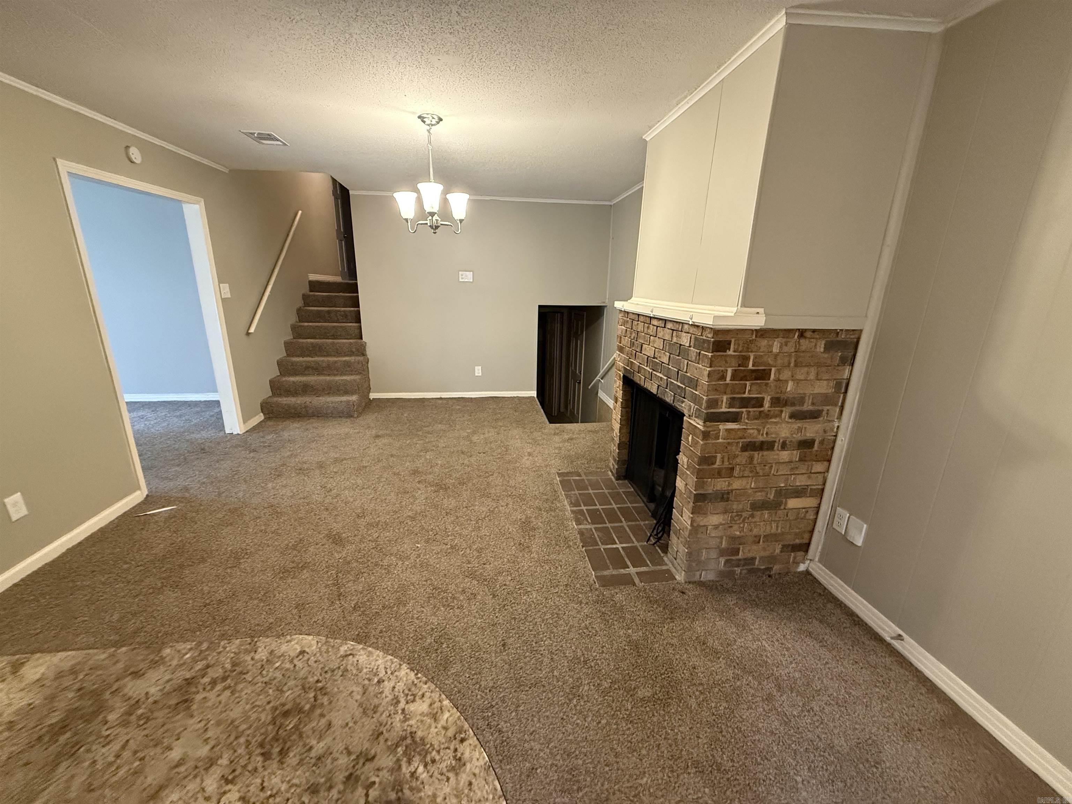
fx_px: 434
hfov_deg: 102.1
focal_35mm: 14
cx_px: 536
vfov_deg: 85.7
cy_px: 402
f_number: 2.2
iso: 800
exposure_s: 1/60
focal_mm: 2.22
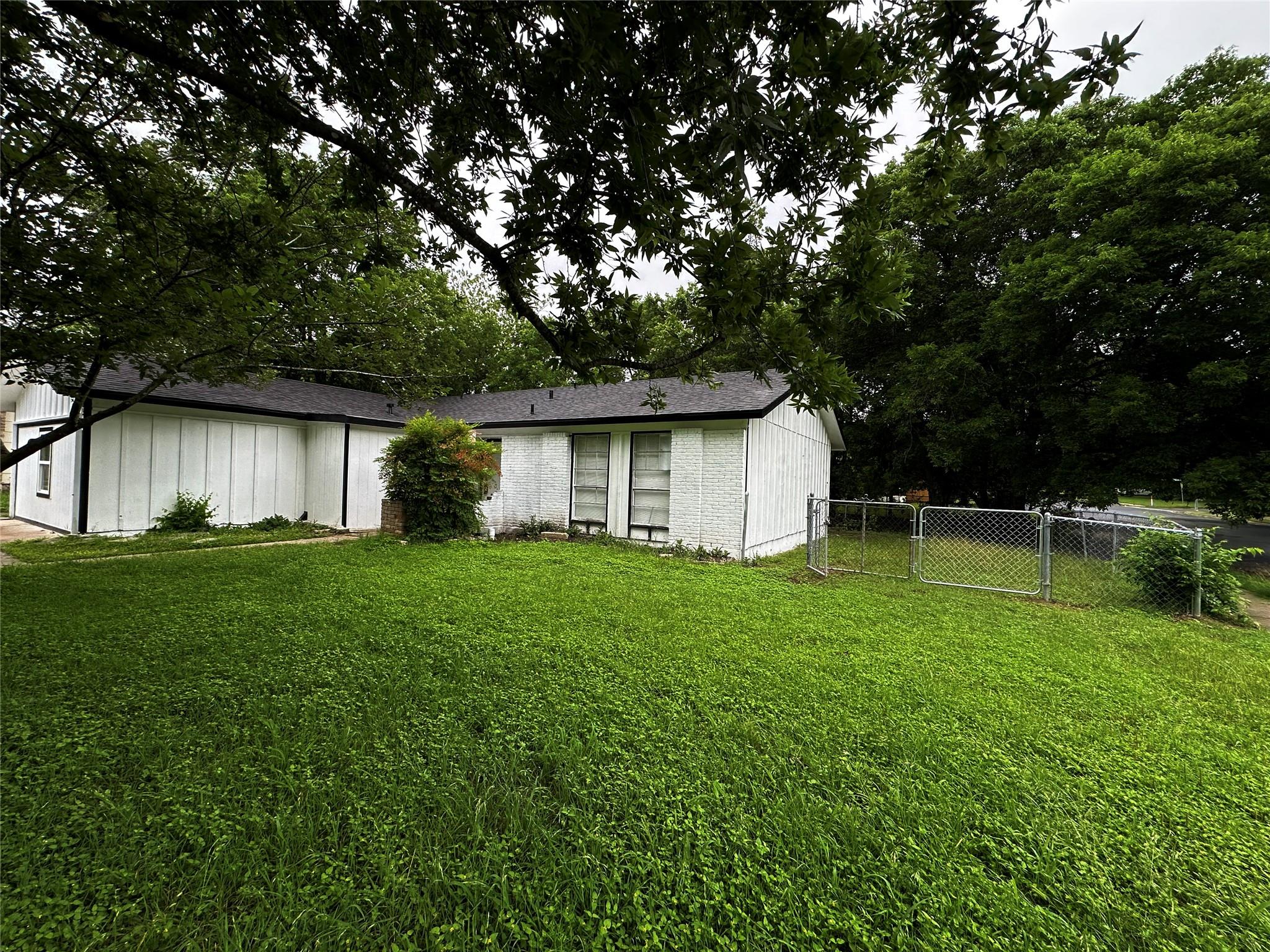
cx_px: 635
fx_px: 514
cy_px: 476
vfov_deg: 85.7
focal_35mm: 14
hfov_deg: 102.1
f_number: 2.2
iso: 40
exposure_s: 1/299
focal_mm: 2.22
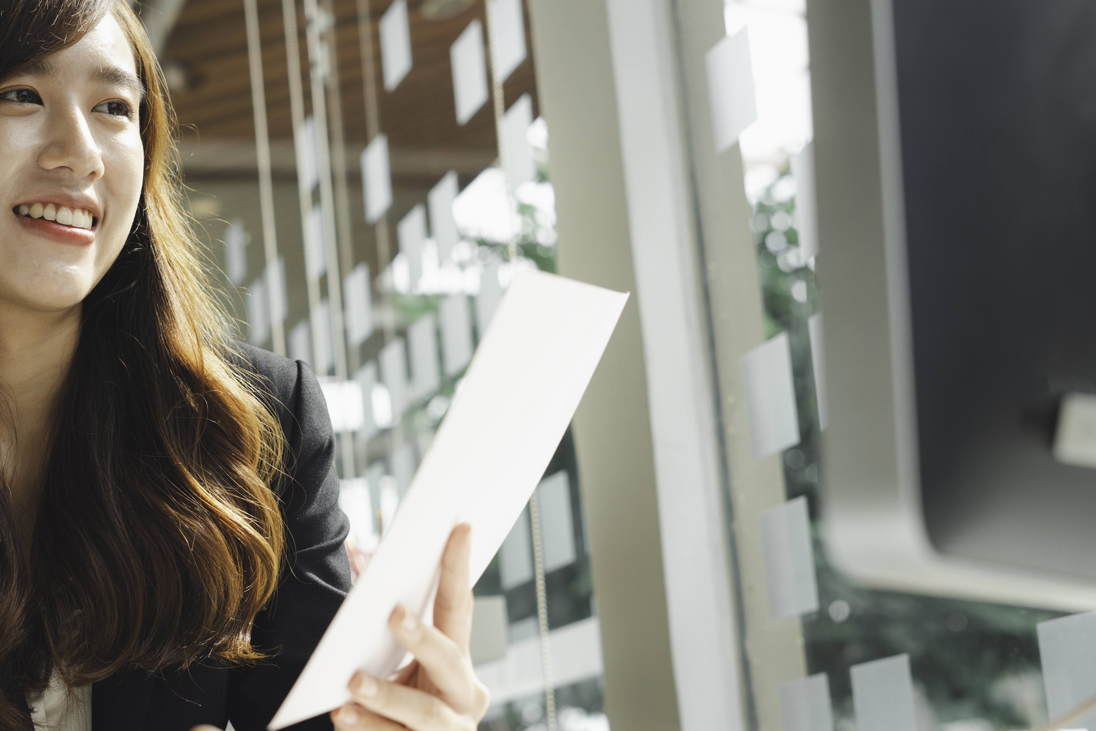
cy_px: 405
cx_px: 339
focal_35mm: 72
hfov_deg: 27.8
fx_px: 2192
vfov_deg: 18.9
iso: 100
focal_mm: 50
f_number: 4
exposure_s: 1/100
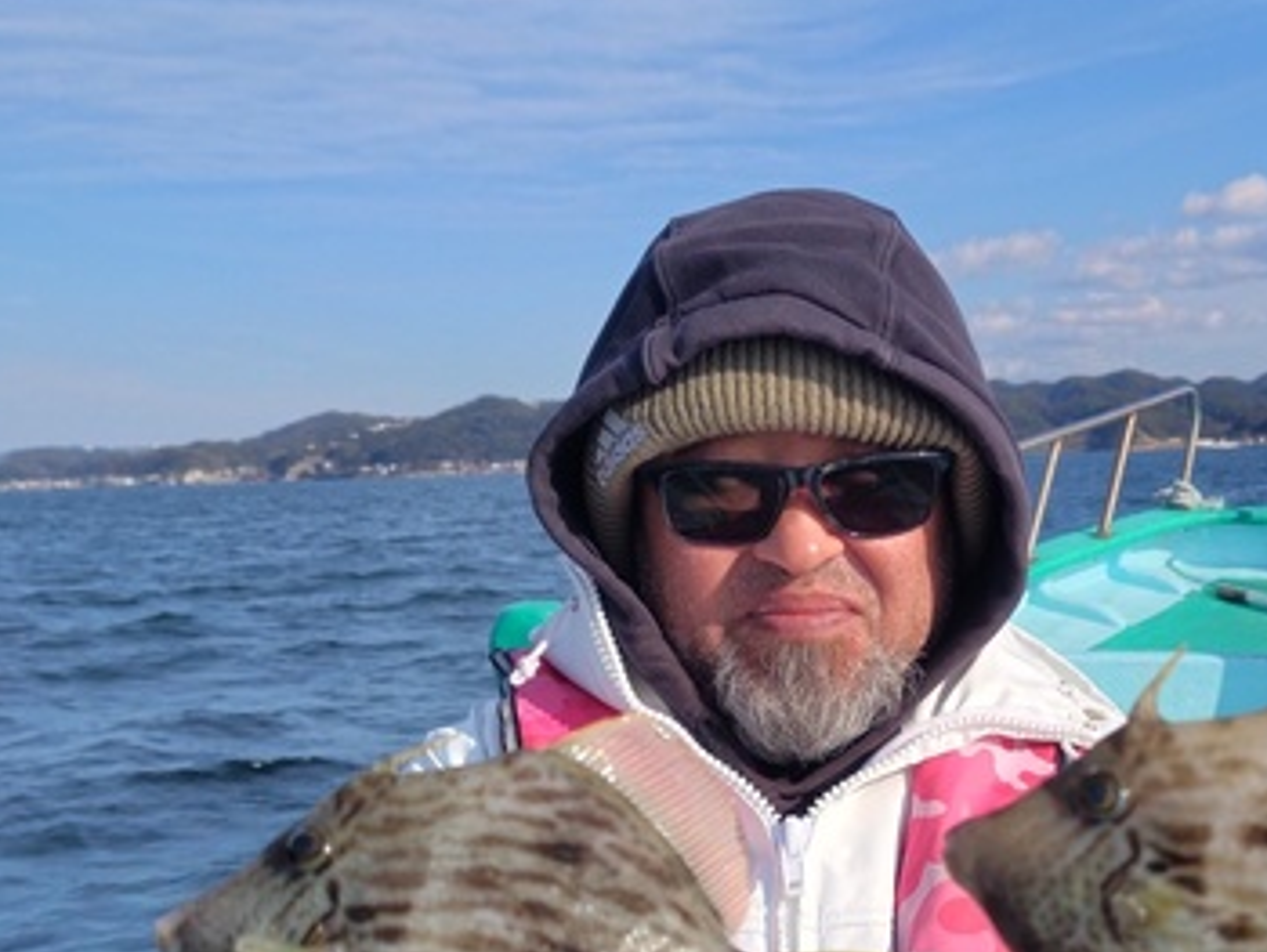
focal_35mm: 42
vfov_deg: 32.8
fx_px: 1538
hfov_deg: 44.2
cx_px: 836
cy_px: 843
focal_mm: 5.6
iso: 50
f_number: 1.9
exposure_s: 1/1600
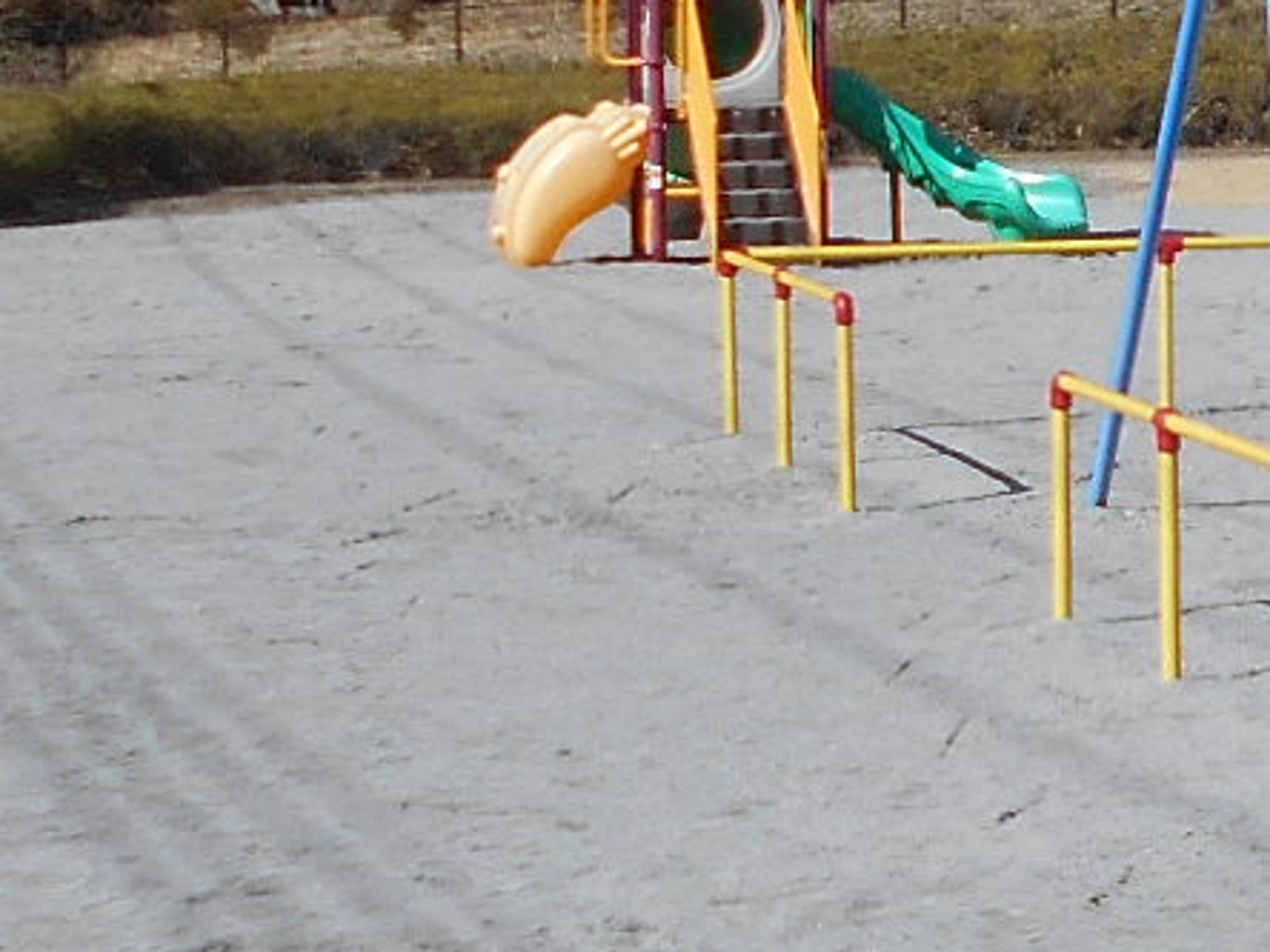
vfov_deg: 11.1
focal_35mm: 133
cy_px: 203
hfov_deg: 13.6
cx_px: 2102
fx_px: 4880
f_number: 3.2
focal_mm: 4.6
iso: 80
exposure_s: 1/1250
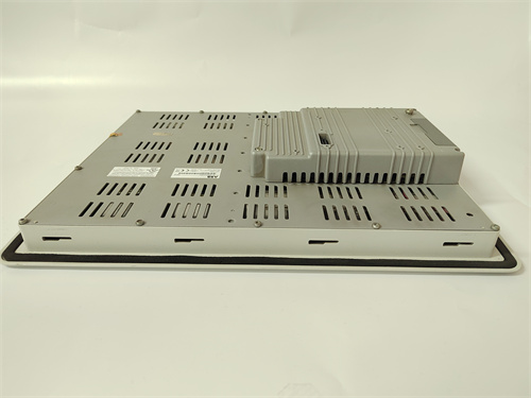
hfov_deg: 73.9
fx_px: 353
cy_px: 199
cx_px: 266
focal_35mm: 23
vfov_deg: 58.9
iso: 1781
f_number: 1.9
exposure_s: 1/60
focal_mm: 5.52
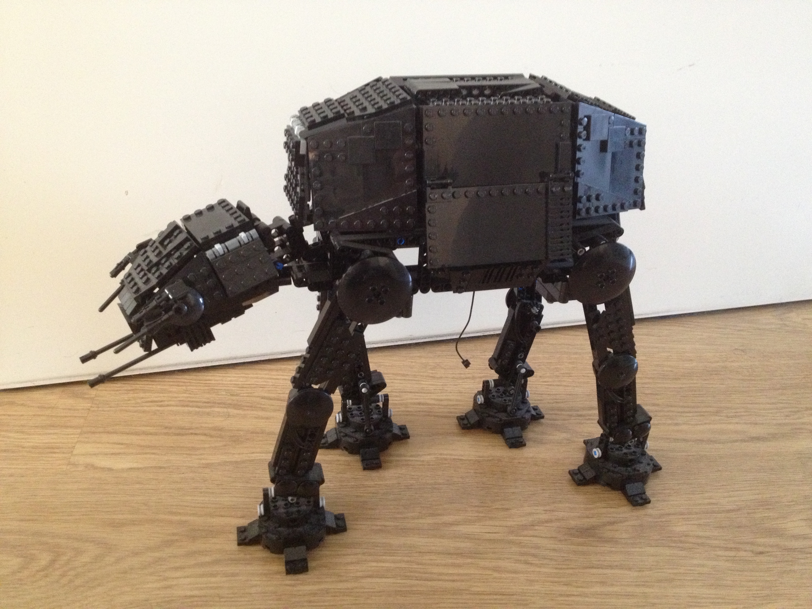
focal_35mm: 35
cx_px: 406
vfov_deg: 40.7
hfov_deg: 52.6
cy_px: 304
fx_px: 821
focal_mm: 4.28
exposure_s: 1/20
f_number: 2.4
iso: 400
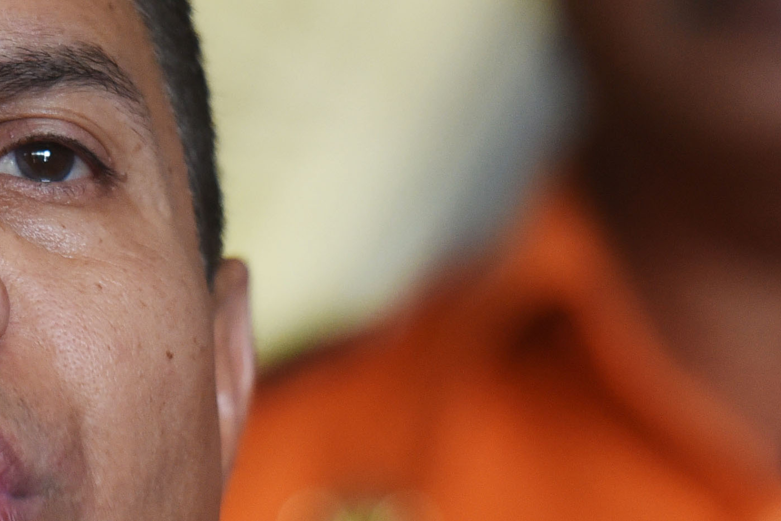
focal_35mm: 728
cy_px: 467
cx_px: -132
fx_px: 15799
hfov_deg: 2.8
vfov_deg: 1.9
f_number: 2.8
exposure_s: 1/200
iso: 1600
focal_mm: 170
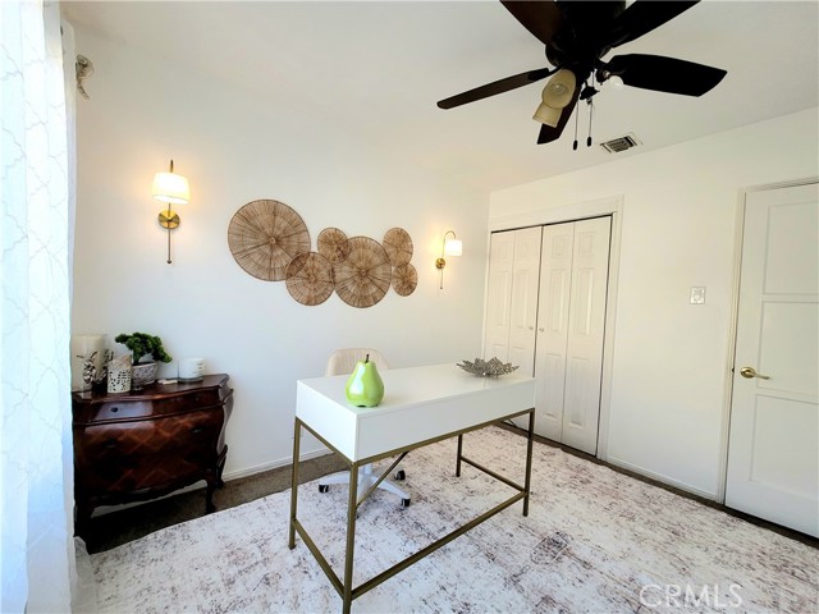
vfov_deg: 89.9
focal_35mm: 13
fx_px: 308
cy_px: 307
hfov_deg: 106.2
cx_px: 410
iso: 100
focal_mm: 2.2
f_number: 2.2
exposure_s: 1/60.2
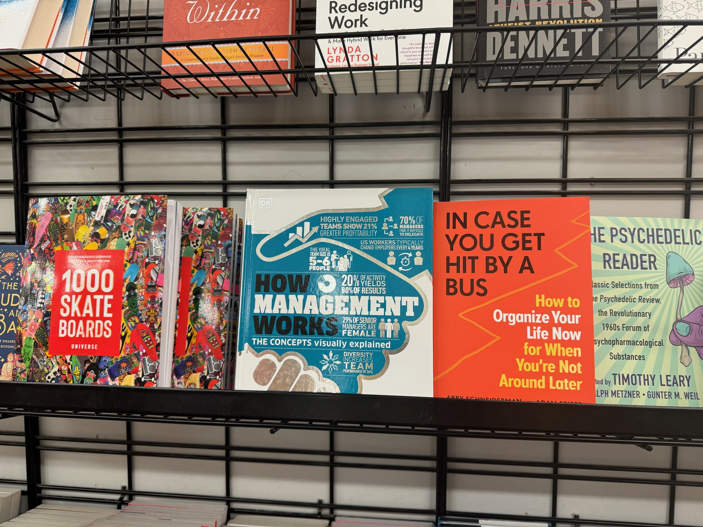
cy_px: 264
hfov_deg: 71.6
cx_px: 352
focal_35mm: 24
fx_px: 487
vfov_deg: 56.8
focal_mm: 6.76
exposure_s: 1/60
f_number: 1.78
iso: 125
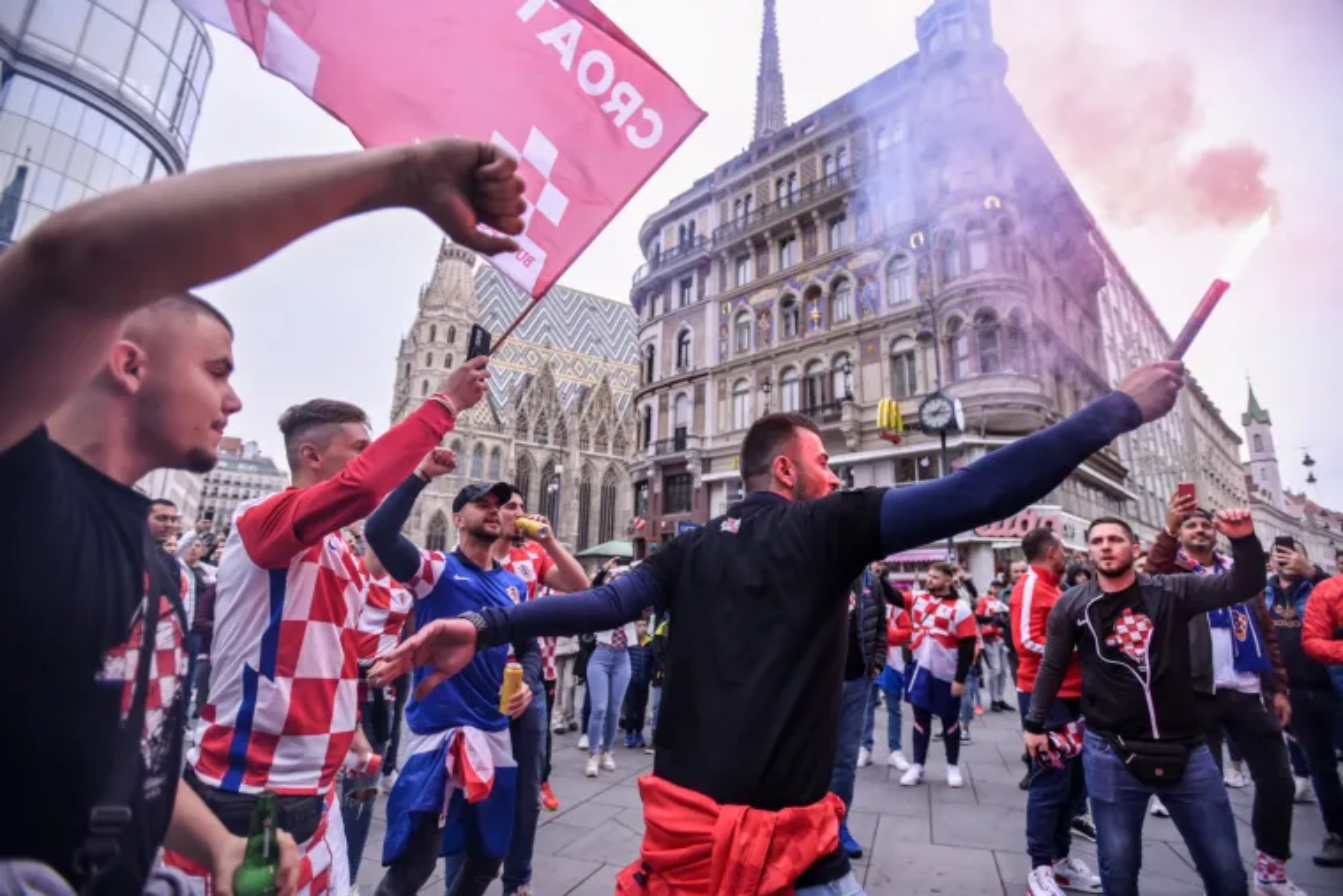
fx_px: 634
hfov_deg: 93.3
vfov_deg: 70.5
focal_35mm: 17
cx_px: 672
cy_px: 448
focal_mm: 17
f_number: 2.8
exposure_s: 1/2000
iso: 500
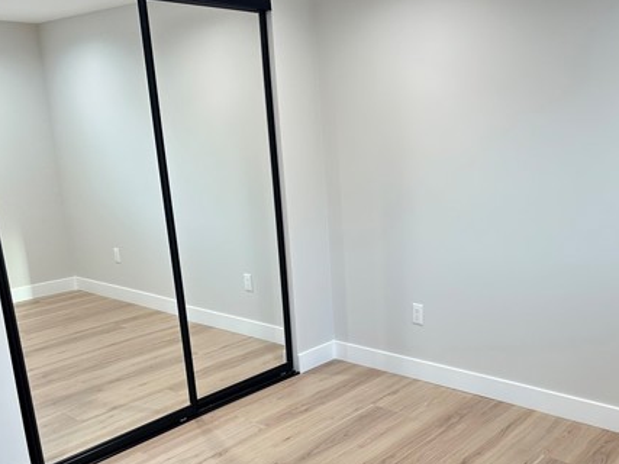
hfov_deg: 50.6
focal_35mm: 36
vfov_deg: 39.4
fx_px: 644
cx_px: 402
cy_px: 287
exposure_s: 1/60
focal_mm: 6.86
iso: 200
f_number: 1.78
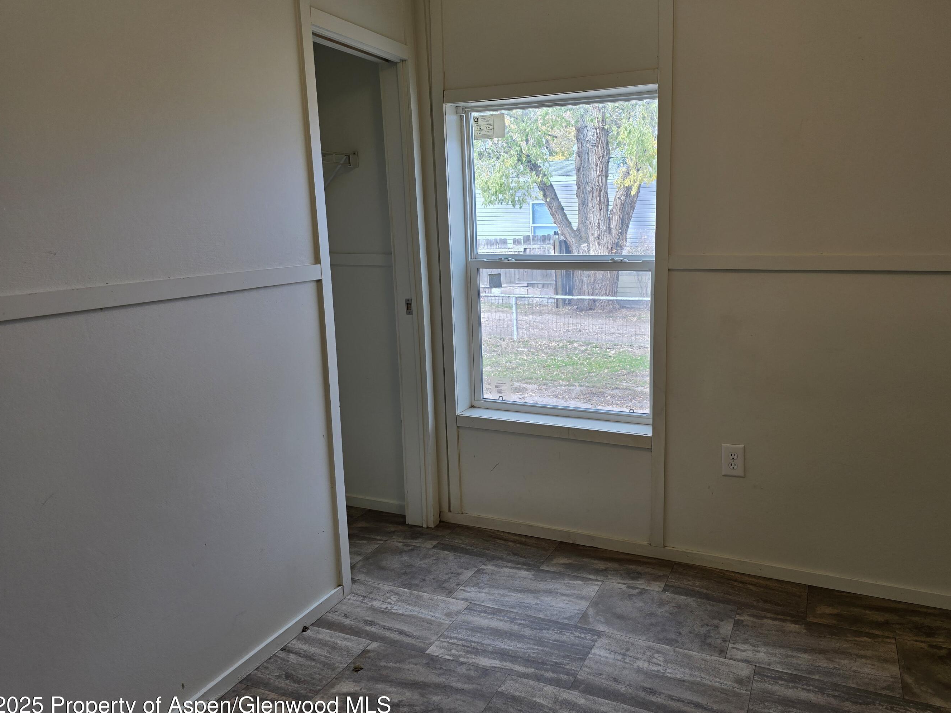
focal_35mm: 26
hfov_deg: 67.2
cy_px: 339
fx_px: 714
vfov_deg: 53.0
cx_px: 512
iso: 40
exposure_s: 1/120
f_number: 1.7
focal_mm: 6.3
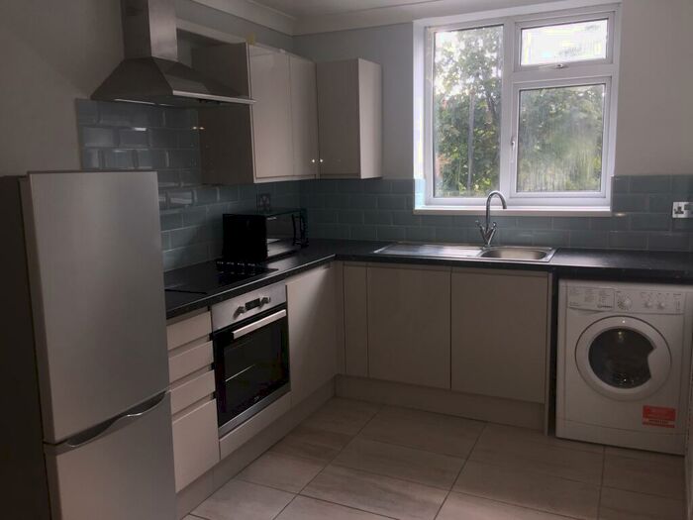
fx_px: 581
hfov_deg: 61.7
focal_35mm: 29
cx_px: 346
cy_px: 260
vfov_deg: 48.2
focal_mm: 4.15
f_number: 2.2
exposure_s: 1/50
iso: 32
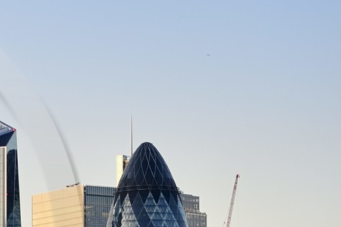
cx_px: -222
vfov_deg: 6.5
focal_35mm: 209
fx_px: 1978
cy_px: 260
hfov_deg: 9.5
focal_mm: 60
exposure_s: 1/80
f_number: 6.3
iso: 200
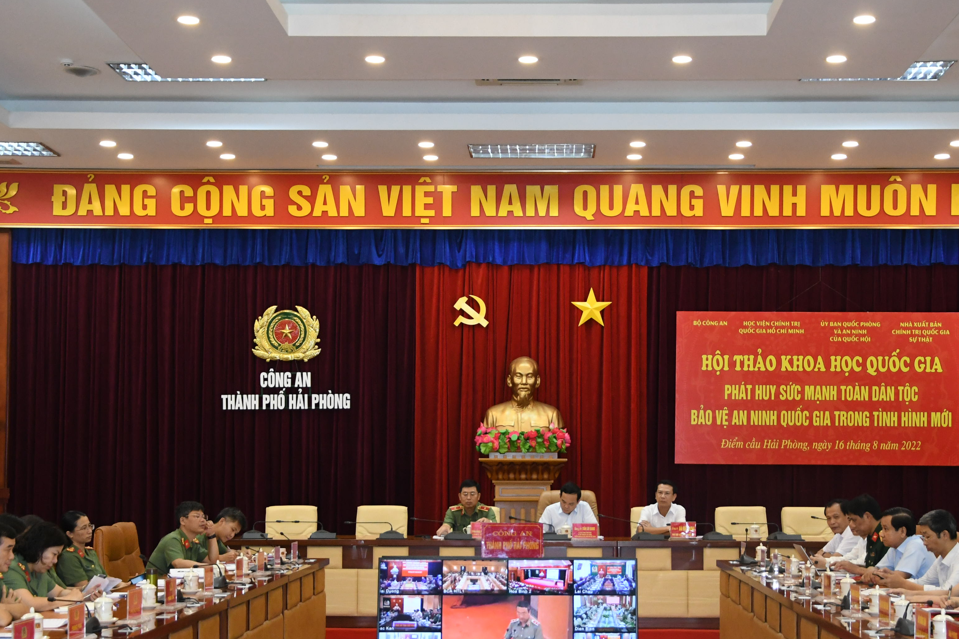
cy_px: 399
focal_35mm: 57
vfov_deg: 23.7
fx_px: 1518
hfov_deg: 35.0
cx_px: 540
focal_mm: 28
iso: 2500
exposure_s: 1/200
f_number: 4
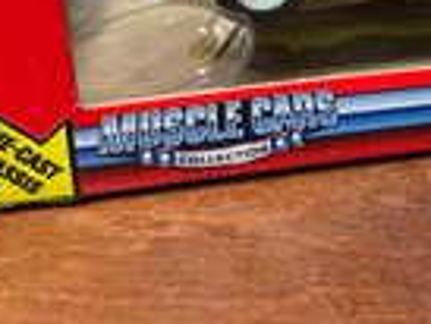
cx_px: 442
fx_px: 810
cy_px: -68
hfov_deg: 27.8
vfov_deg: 21.0
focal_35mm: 65
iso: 160
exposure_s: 1/60
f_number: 1.6
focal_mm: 4.2
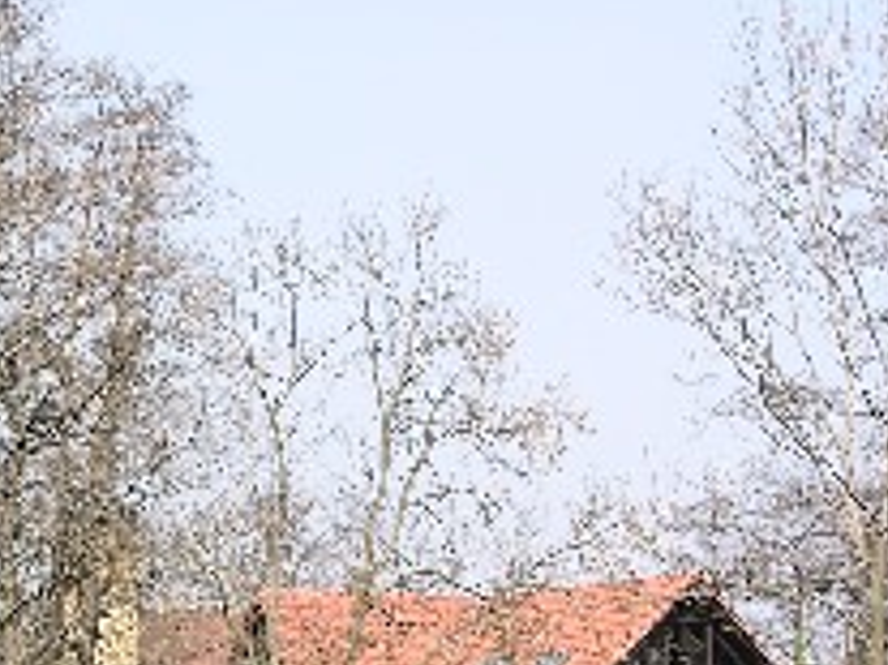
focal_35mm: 187
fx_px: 4794
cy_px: 892
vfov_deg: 7.8
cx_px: -24
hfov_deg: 10.5
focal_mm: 16.8
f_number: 6.5
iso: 50
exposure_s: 1/123
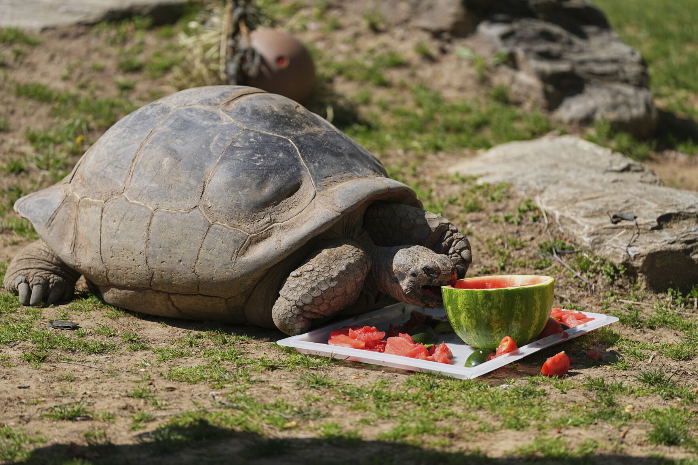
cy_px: 232
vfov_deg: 6.9
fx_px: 3877
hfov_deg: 10.3
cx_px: 349
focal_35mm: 200
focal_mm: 200
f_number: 2.8
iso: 250
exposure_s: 1/5000
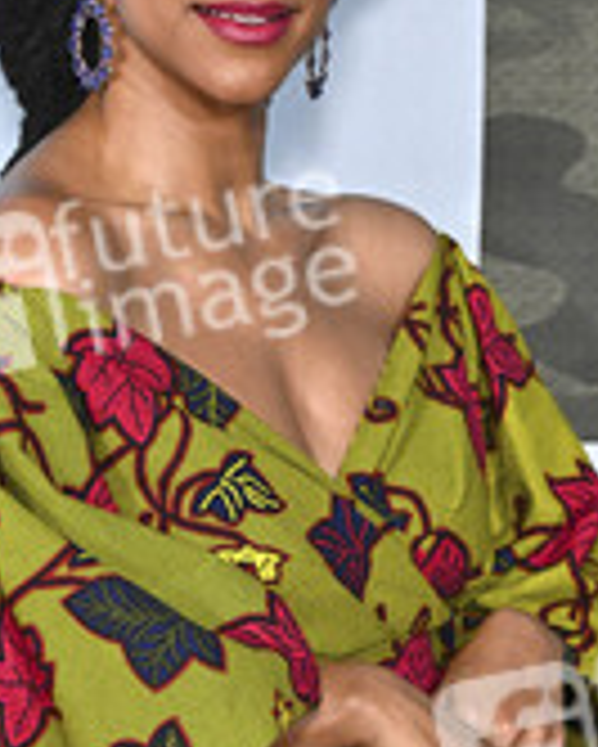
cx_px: 256
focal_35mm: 208
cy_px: 504
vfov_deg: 9.3
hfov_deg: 7.4
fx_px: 4597
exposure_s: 1/250
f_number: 4.5
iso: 2000
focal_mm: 92
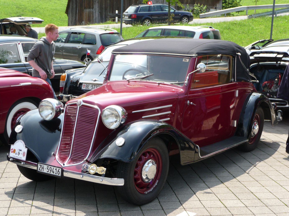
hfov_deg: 31.2
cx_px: 144
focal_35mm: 62
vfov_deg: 23.7
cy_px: 108
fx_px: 518
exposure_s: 1/320
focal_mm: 10.5
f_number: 4.5
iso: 100
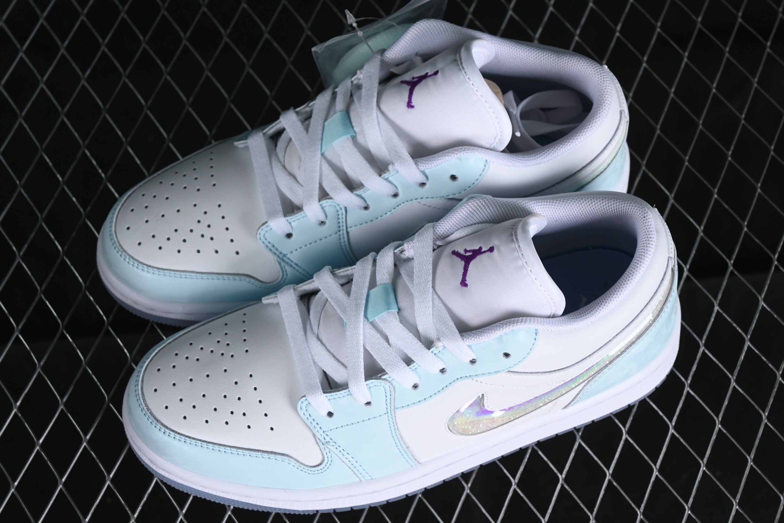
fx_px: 1633
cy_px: 262
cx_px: 392
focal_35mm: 75
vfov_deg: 18.2
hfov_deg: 27.0
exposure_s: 1/80
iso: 160
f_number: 7.1
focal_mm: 50
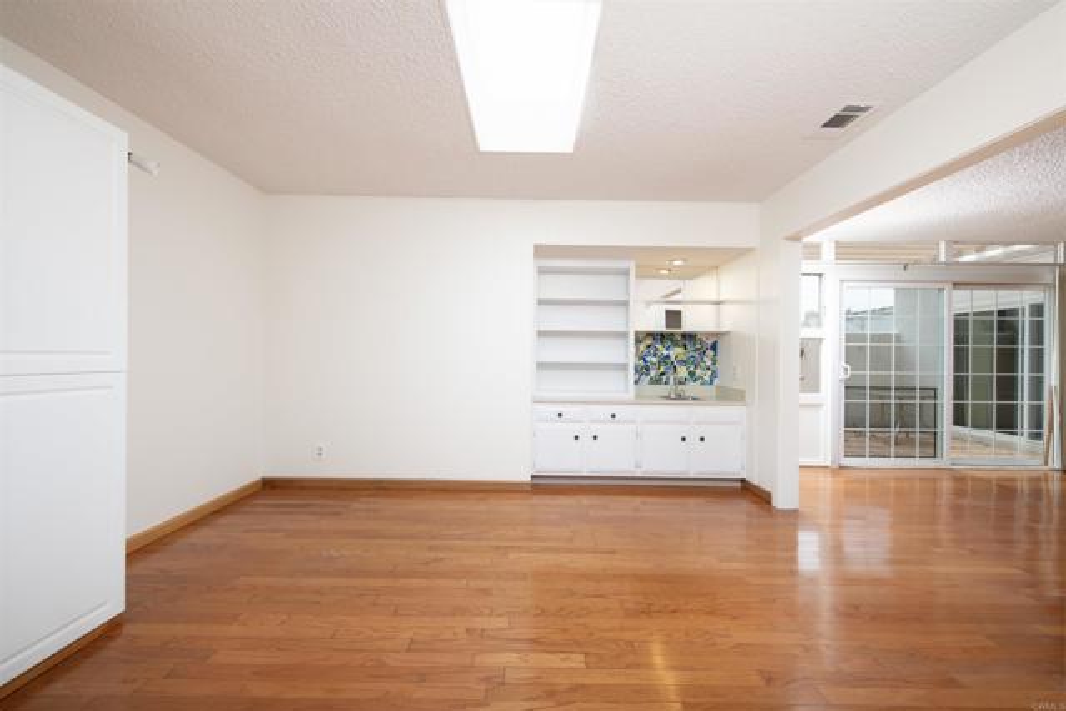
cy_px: 356
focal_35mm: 15
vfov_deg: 77.4
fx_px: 444
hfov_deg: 100.4
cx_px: 533
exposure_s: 1/250
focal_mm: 15
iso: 320
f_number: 8
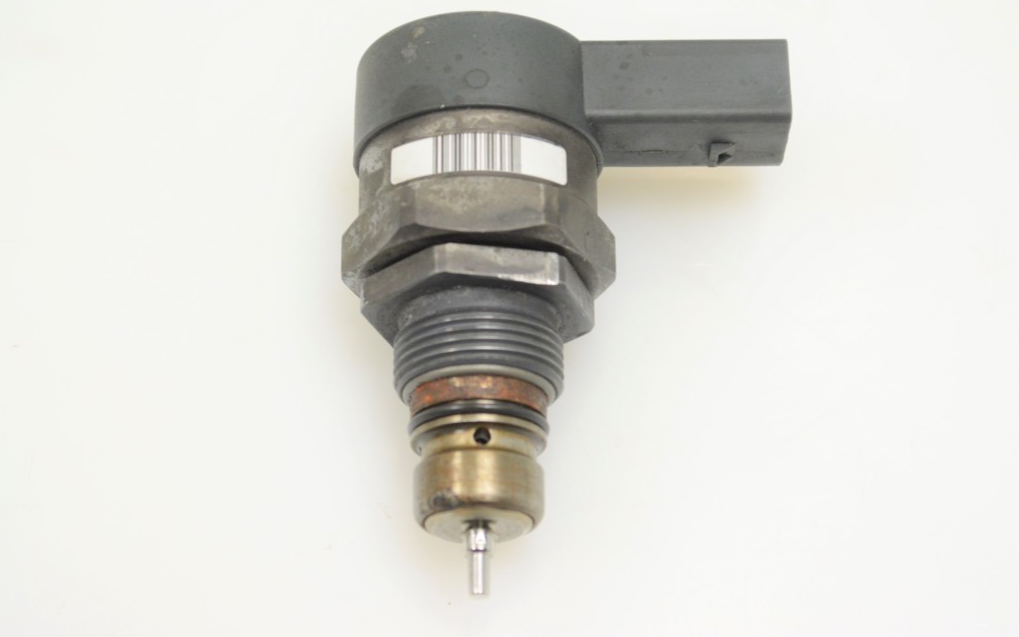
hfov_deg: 24.5
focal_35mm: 85
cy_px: 298
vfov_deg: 15.5
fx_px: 2348
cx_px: 507
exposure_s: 1/200
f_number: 7.1
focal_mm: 55
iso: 2000
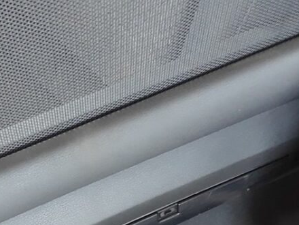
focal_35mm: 86
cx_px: 66
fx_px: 743
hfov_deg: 22.5
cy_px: 171
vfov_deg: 17.1
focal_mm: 3.6
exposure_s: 1/20
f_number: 1.9
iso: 160
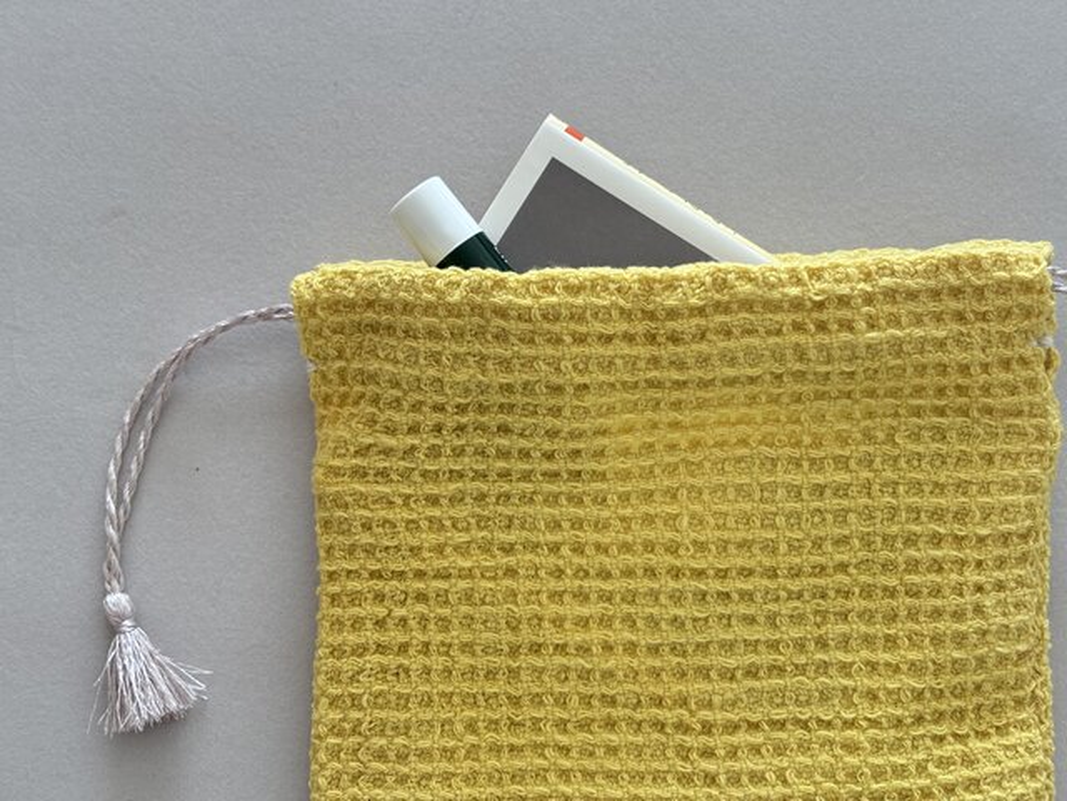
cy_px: 400
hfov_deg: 36.8
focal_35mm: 52
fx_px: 1603
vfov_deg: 28.0
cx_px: 534
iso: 50
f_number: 1.6
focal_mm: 5.96
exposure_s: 1/78
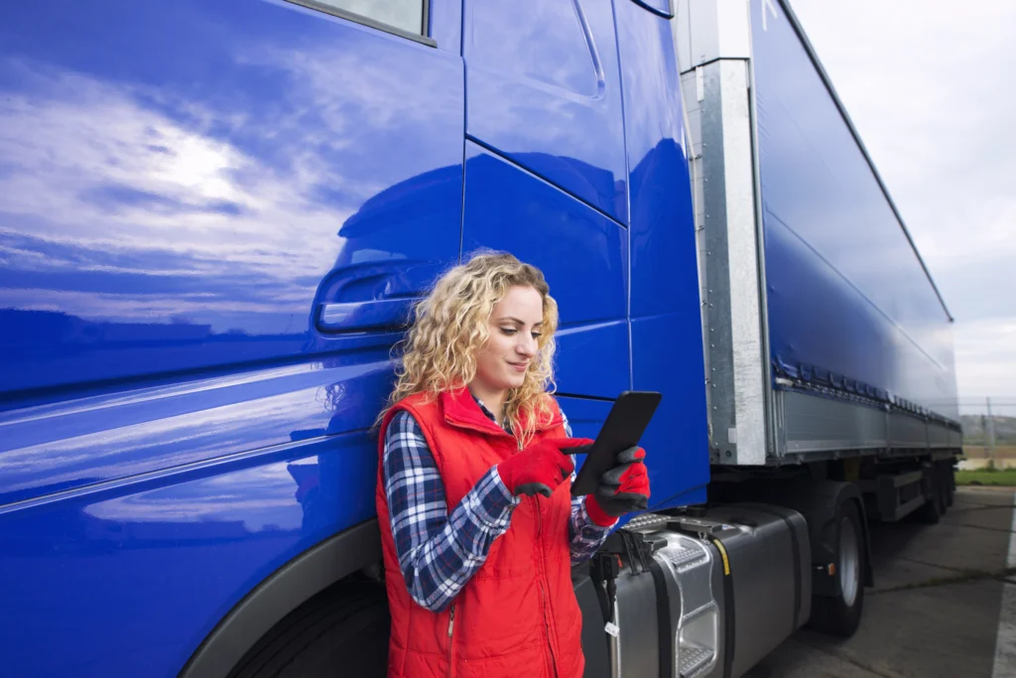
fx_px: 564
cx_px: 508
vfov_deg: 61.9
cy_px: 339
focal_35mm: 20
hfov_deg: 84.0
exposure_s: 1/500
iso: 320
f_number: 5.6
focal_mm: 20
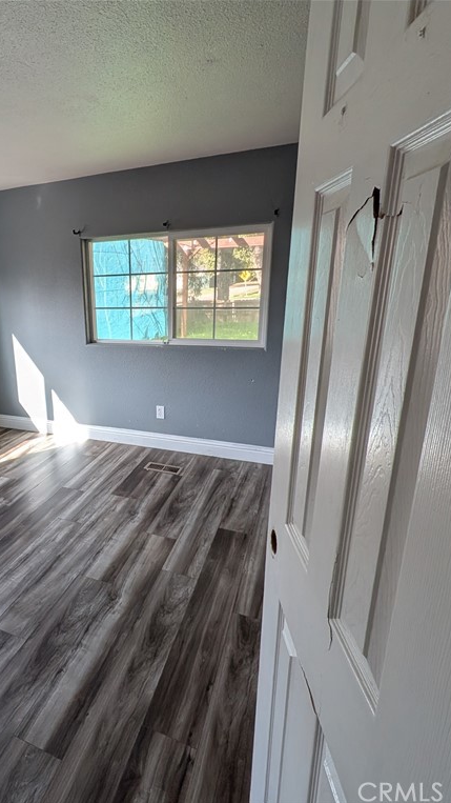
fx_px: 404
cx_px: 96
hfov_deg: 54.6
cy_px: 403
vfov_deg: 89.6
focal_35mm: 19
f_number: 2.2
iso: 38
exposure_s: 1/74.5
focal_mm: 1.54
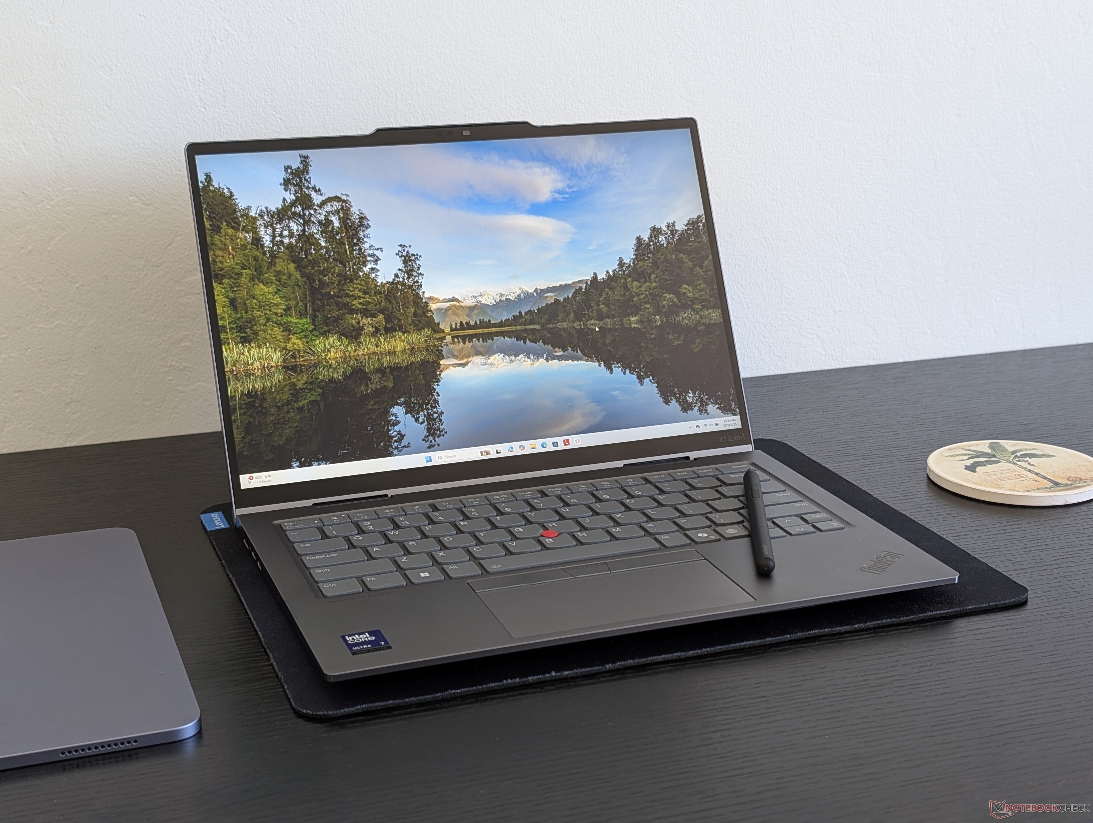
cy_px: 412
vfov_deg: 29.7
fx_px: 1549
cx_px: 546
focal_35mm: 49
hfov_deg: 38.9
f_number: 1.68
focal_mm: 6.9
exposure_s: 1/23.8
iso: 31
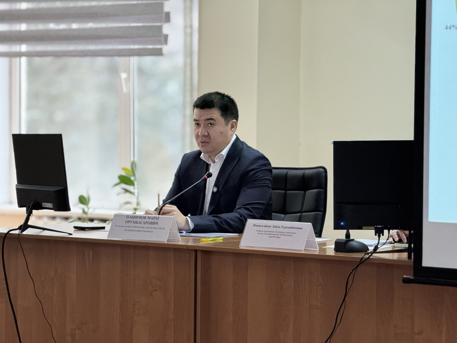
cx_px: 227
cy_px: 171
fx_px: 1597
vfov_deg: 12.2
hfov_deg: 16.3
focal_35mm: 121
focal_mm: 15.66
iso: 250
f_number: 2.8
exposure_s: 1/120
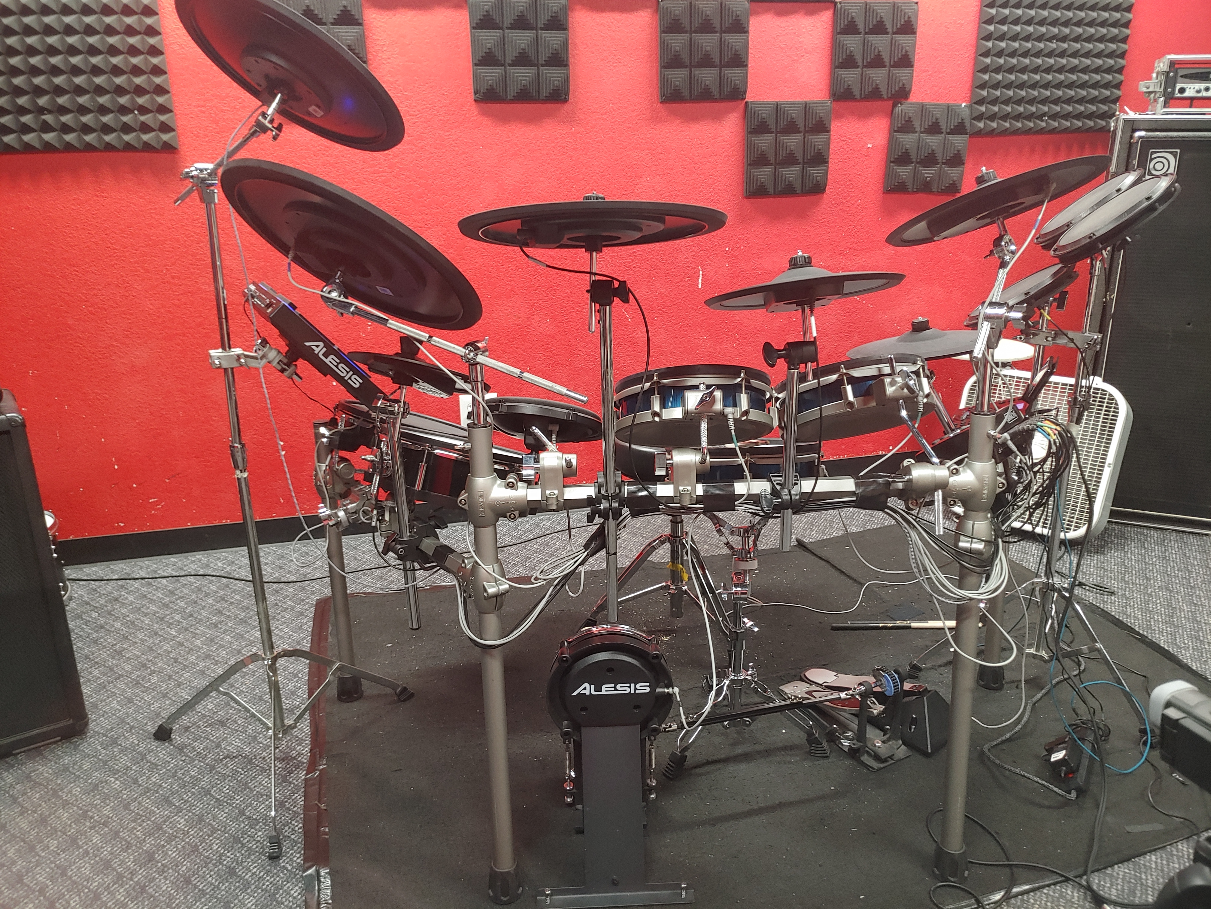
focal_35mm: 26
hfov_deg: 67.3
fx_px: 910
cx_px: 606
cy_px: 454
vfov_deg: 53.1
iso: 250
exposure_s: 1/24
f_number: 1.8
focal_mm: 4.36
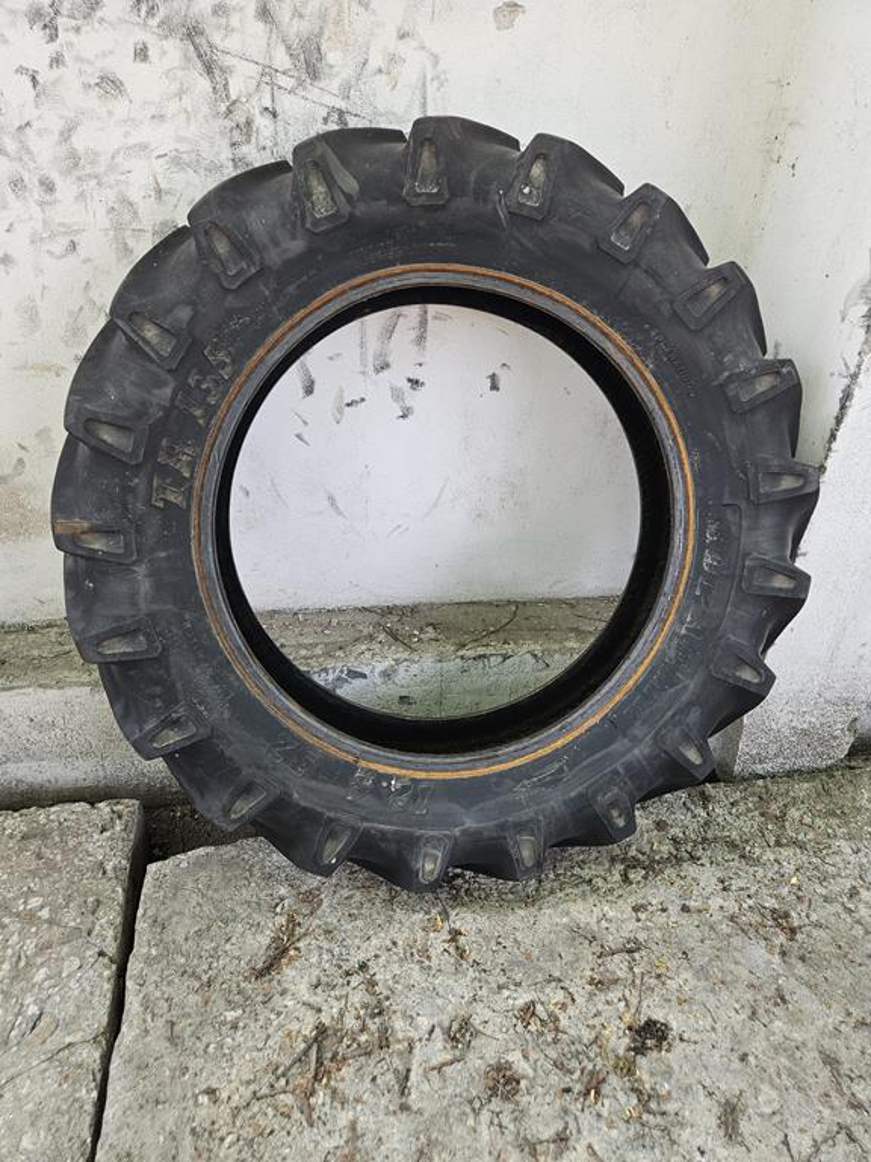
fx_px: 772
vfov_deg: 73.9
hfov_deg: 58.9
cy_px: 581
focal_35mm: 23
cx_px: 436
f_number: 1.8
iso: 100
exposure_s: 1/180
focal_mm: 5.4
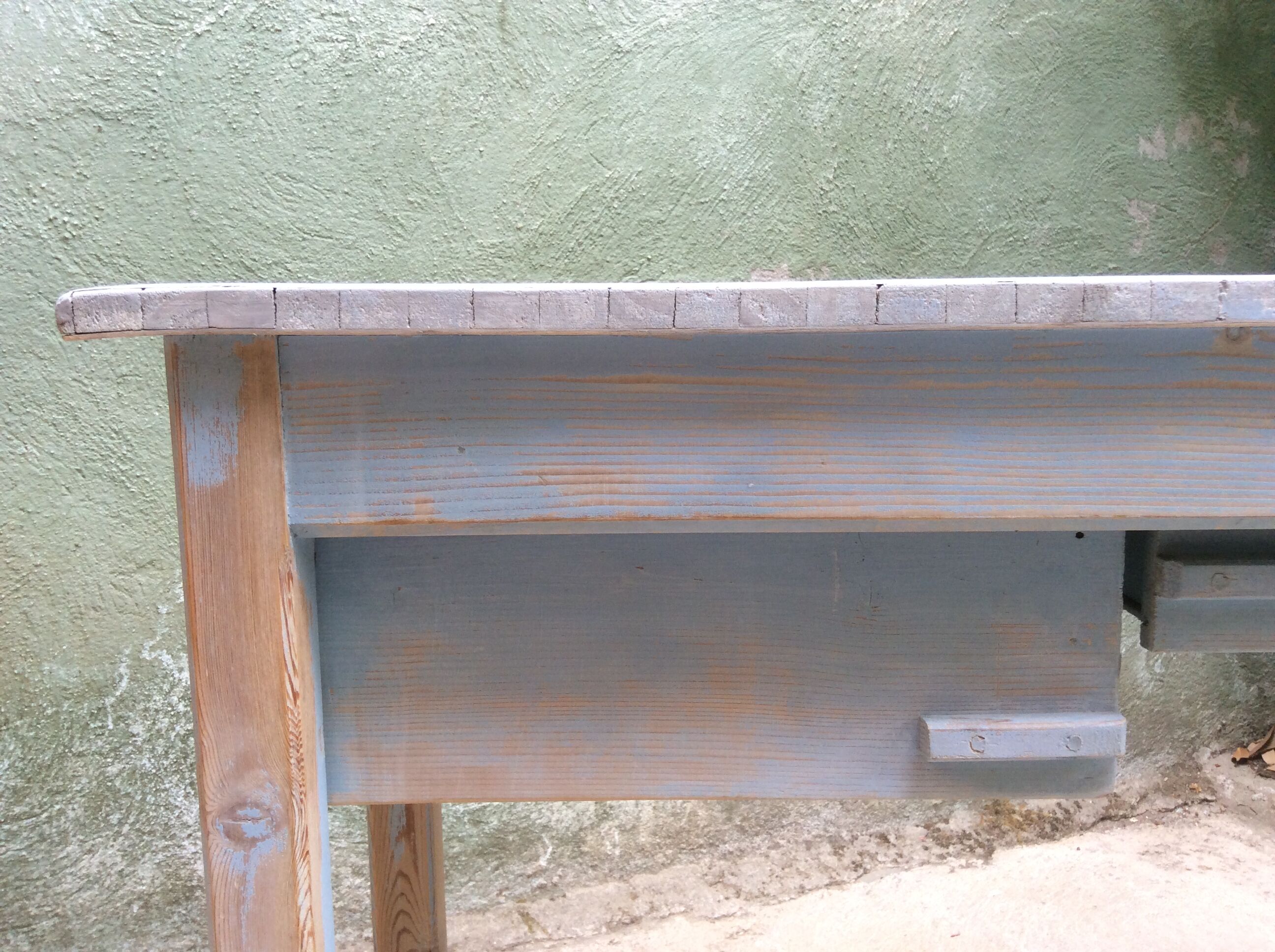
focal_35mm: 32
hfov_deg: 56.9
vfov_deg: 44.1
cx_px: 638
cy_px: 476
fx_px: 1177
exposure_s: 1/50
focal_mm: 3.3
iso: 50
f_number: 2.4
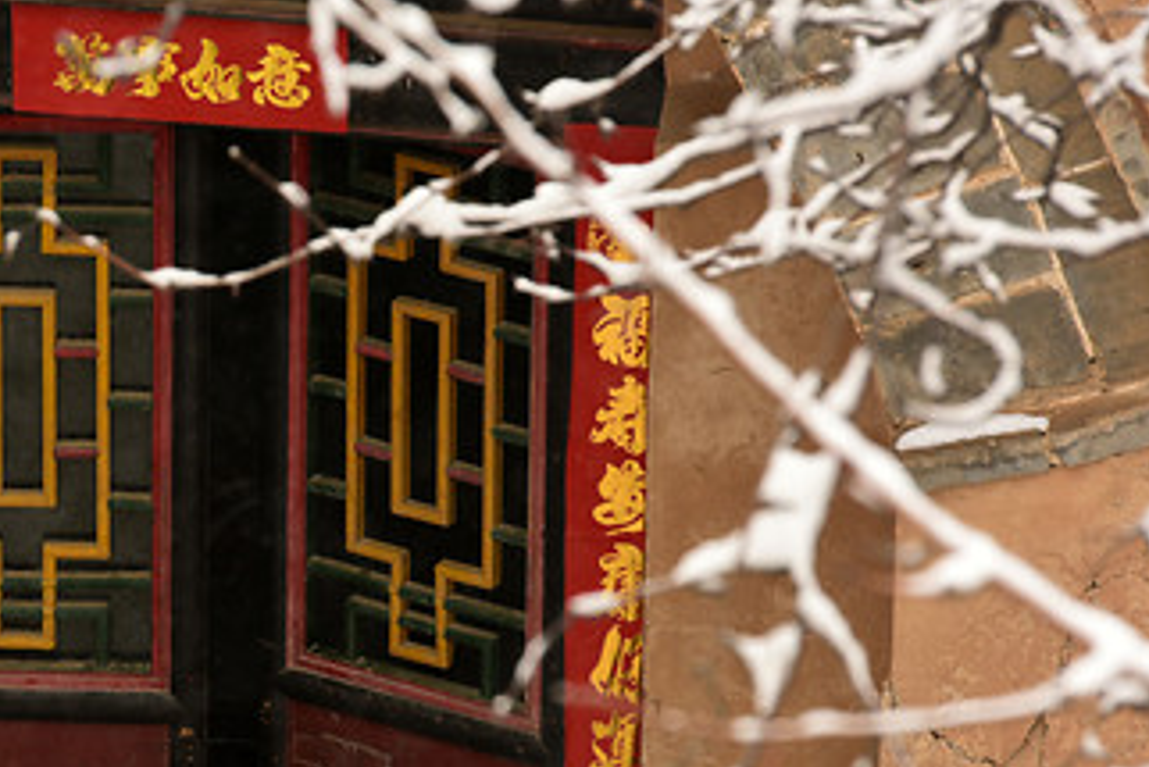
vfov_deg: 3.5
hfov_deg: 5.3
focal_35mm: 388
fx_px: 12389
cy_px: 573
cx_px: 136
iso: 200
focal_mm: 195
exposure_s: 1/160
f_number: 8
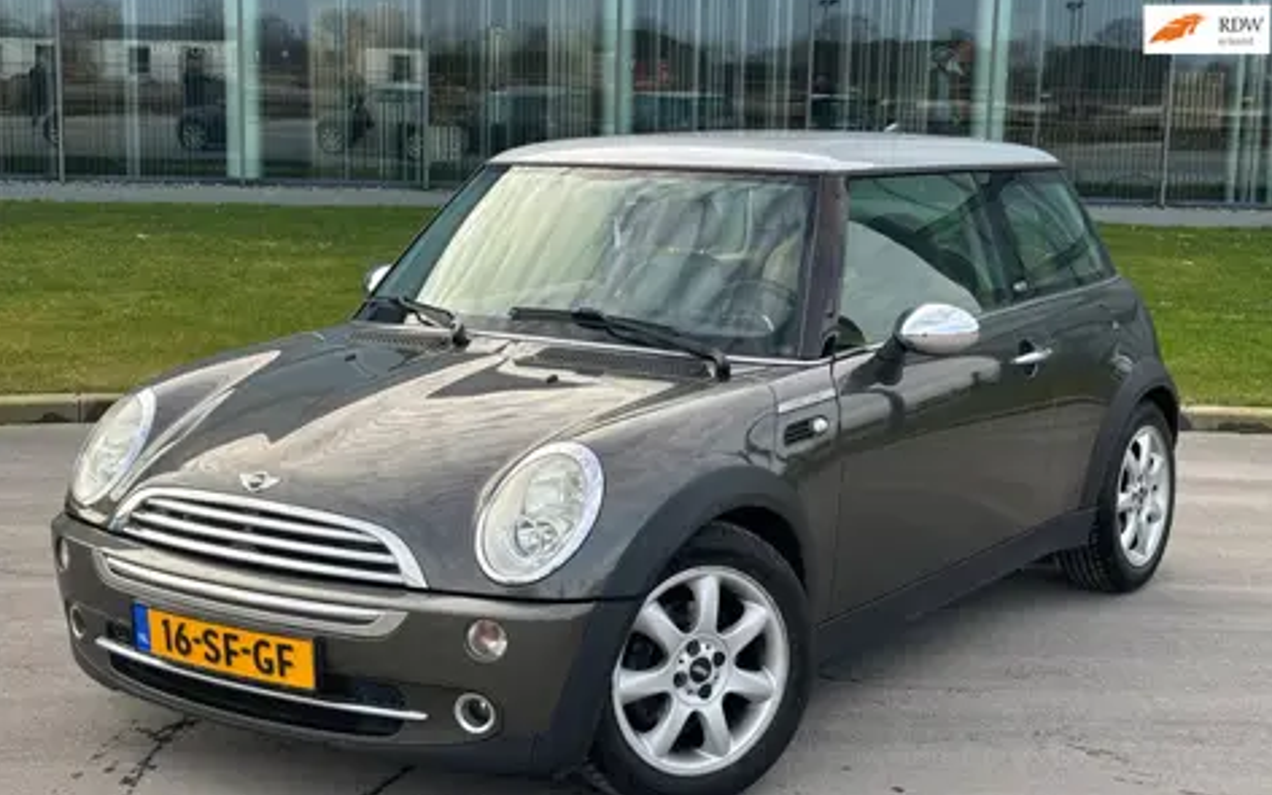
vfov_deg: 23.1
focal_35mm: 56
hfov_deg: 36.3
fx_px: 1941
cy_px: 418
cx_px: 636
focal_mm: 5.96
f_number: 1.6
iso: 32
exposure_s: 1/477
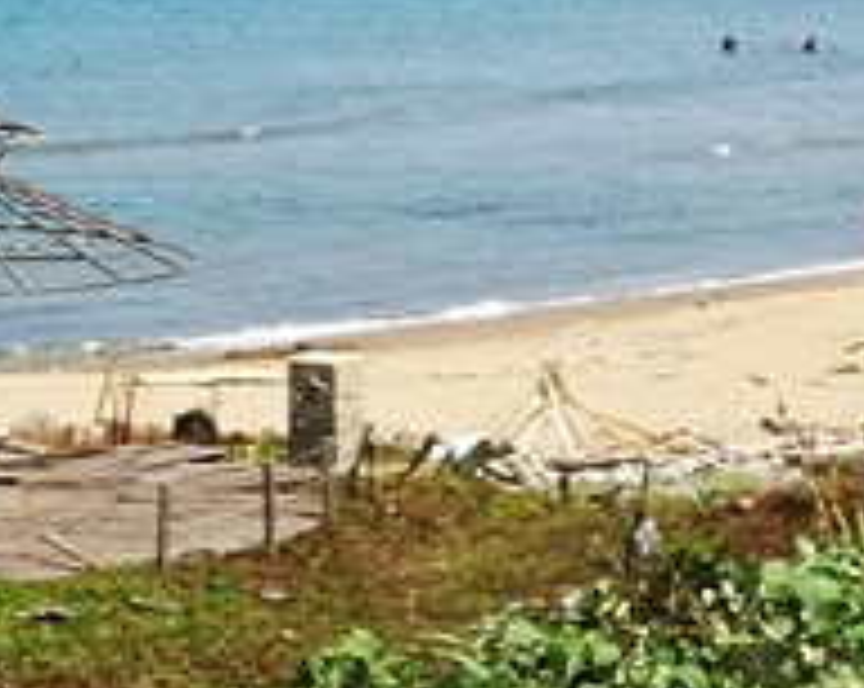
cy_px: -463
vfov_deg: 8.5
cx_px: 297
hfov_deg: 11.0
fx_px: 4494
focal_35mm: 176
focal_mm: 4.5
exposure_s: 1/957
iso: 50
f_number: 2.2
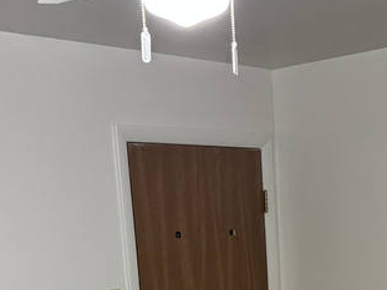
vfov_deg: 17.3
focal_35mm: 79
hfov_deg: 24.5
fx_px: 883
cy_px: 401
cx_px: 285
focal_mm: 6.76
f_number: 1.78
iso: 500
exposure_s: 1/60
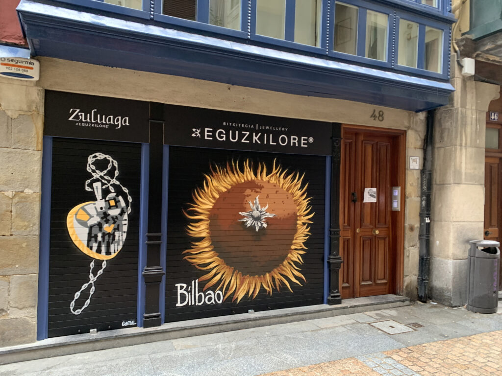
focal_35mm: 26
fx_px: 377
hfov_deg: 67.3
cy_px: 188
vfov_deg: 53.1
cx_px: 251
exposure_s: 1/60
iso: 200
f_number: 1.8
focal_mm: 4.25
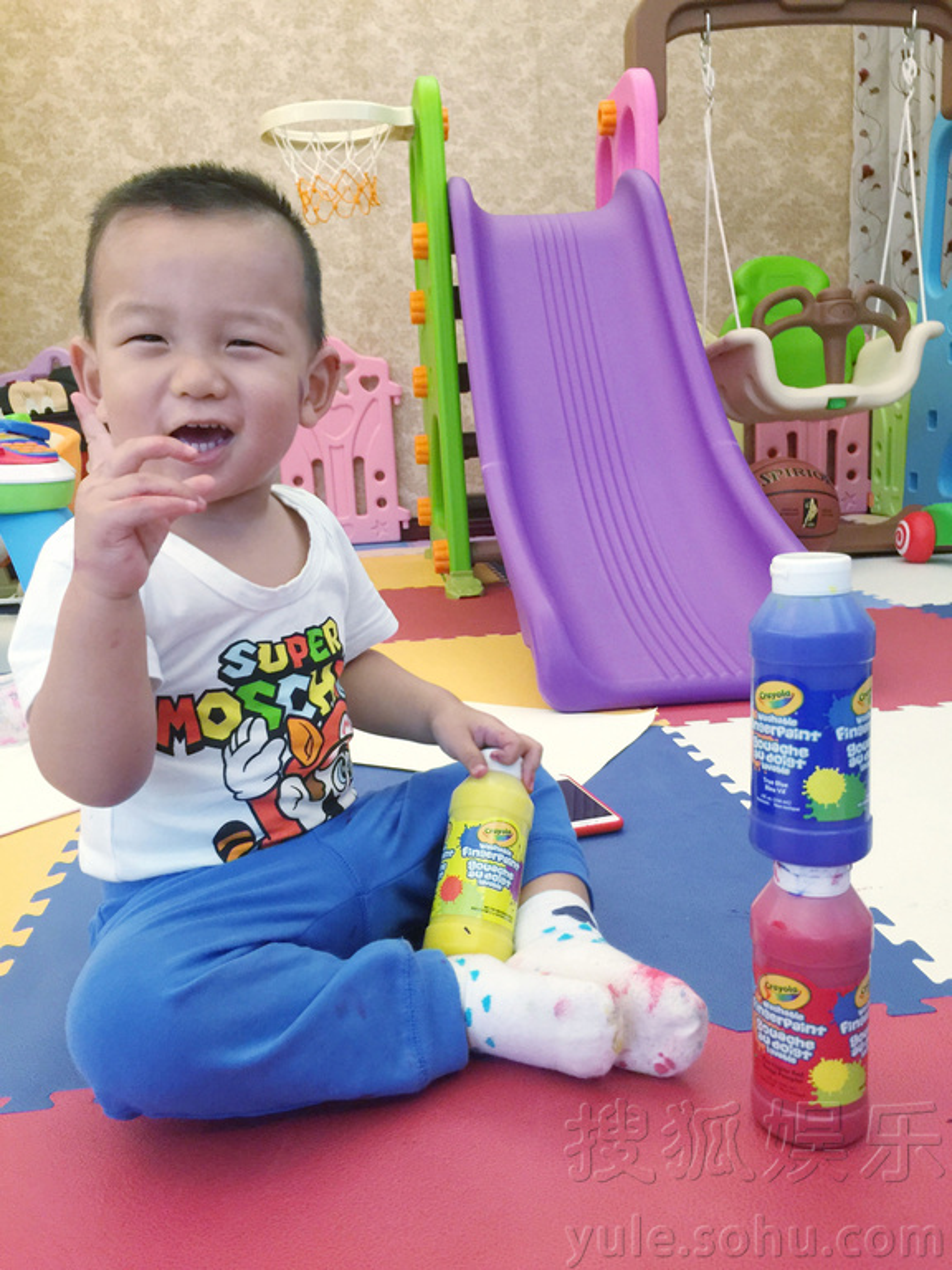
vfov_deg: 61.7
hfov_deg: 48.2
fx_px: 1063
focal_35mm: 29
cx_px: 476
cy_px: 635
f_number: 2.2
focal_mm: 4.15
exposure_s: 1/17
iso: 125
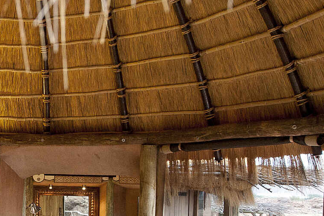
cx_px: -1
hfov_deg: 32.7
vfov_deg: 23.7
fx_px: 504
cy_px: 182
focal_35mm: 56
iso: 800
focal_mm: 22
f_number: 8
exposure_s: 1/13
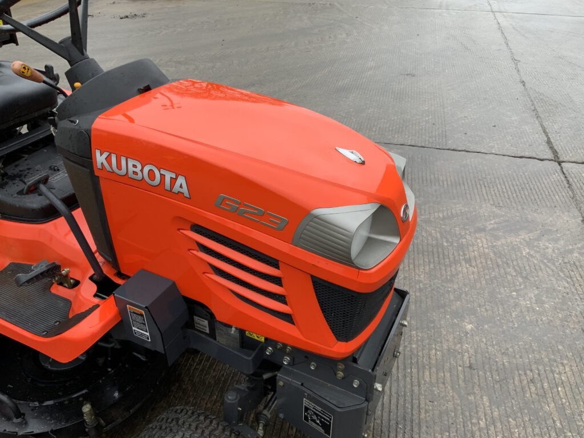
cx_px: 292
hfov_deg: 61.7
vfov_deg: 48.2
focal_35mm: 29
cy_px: 219
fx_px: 489
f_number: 1.8
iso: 16
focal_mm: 3
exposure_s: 1/246
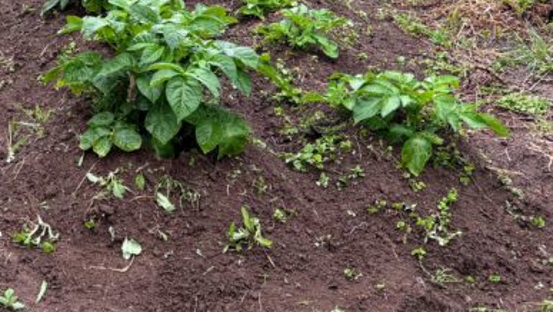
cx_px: 47
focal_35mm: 75
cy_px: -84
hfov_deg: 27.1
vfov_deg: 15.4
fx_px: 1100
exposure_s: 1/739
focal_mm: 5.96
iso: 64
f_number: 1.6
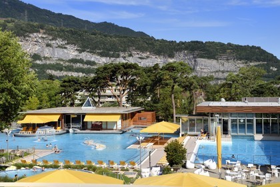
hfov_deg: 35.6
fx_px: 436
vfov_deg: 24.2
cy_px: 94
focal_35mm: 56
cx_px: 140
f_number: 14
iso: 200
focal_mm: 56
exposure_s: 1/250
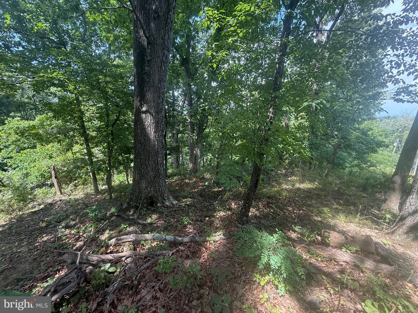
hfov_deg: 102.1
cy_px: 156
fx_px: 169
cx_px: 209
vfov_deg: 85.7
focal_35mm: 14
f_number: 2.2
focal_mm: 2.22
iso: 64
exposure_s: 1/134
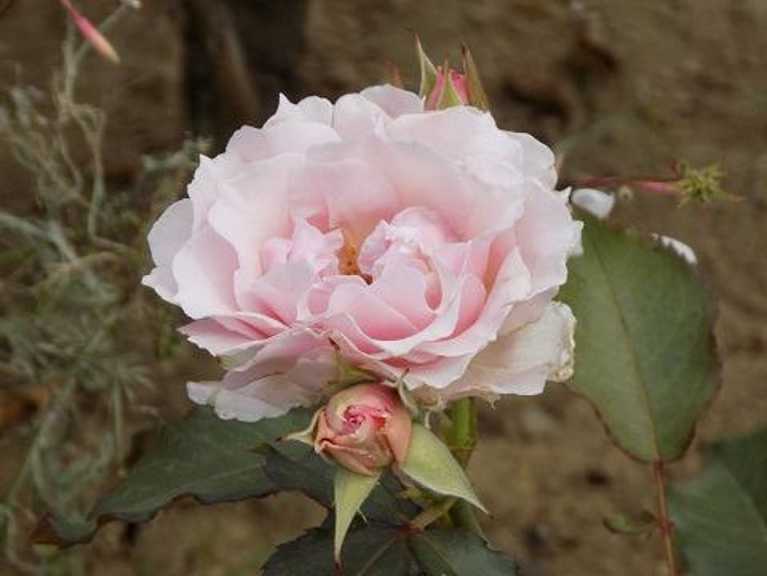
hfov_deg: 9.1
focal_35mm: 217
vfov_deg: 6.8
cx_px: 384
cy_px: 288
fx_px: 4808
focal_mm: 38.6
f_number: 5.5
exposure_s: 1/320
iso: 80
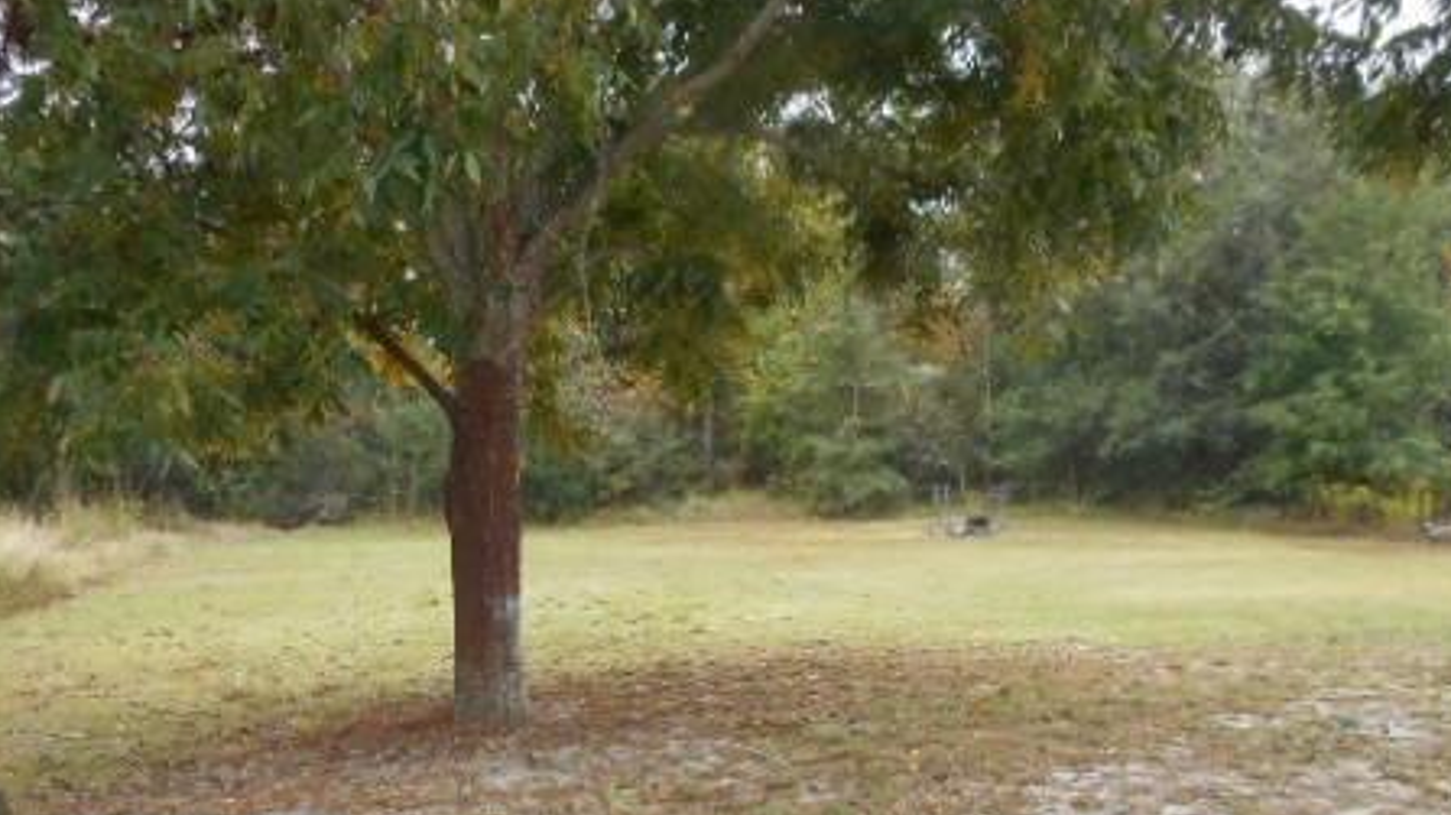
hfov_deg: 51.6
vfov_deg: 29.7
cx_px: 714
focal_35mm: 39
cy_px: 646
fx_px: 1500
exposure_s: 1/60
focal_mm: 4.5
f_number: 3.7
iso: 80
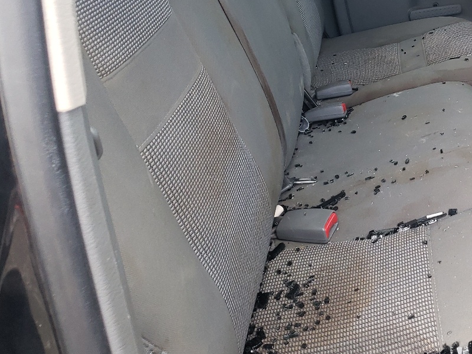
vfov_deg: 27.6
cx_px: 453
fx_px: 709
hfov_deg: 34.1
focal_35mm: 52
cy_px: 88
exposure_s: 1/120
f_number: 1.5
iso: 81
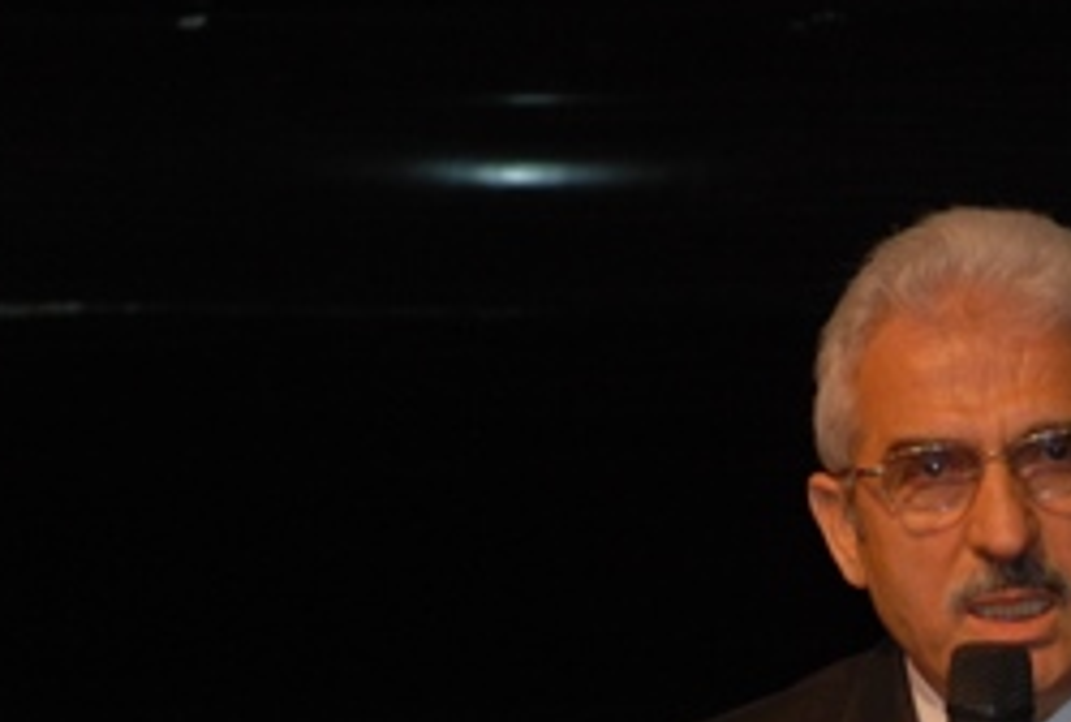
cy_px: 834
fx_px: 12071
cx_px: 1037
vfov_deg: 3.4
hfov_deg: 5.1
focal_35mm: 404
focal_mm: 105
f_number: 5.6
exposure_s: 1/60
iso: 220
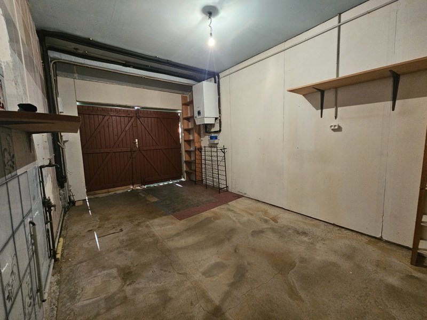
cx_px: 214
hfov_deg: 106.2
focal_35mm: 13
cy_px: 160
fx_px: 160
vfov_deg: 89.9
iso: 500
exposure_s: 1/33.3
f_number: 2.2
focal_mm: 2.2
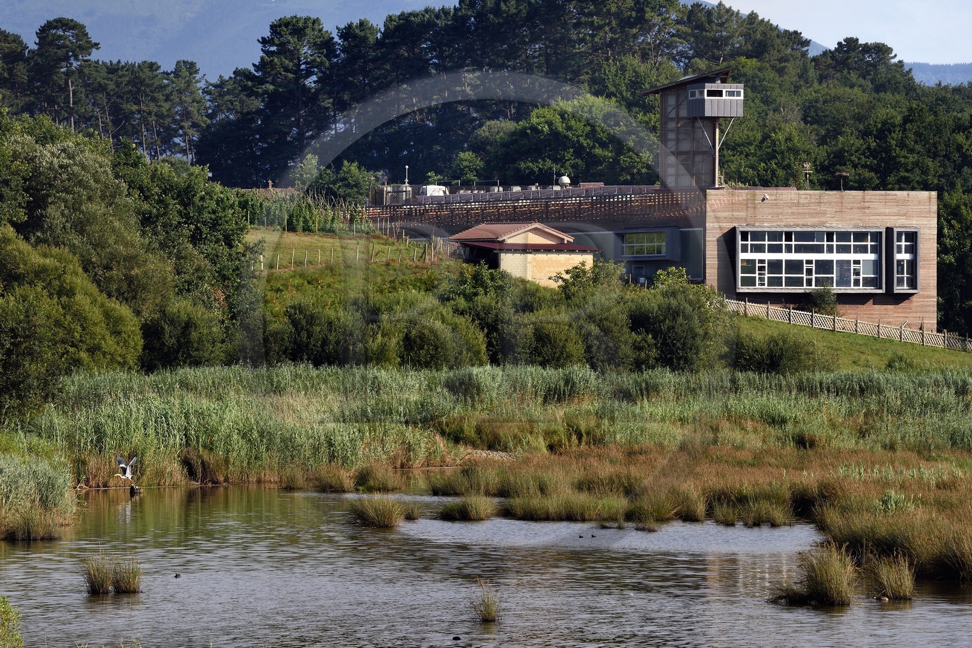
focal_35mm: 200
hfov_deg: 10.3
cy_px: 324
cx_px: 486
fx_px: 5399
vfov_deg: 6.9
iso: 400
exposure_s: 1/200
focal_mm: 200
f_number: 16
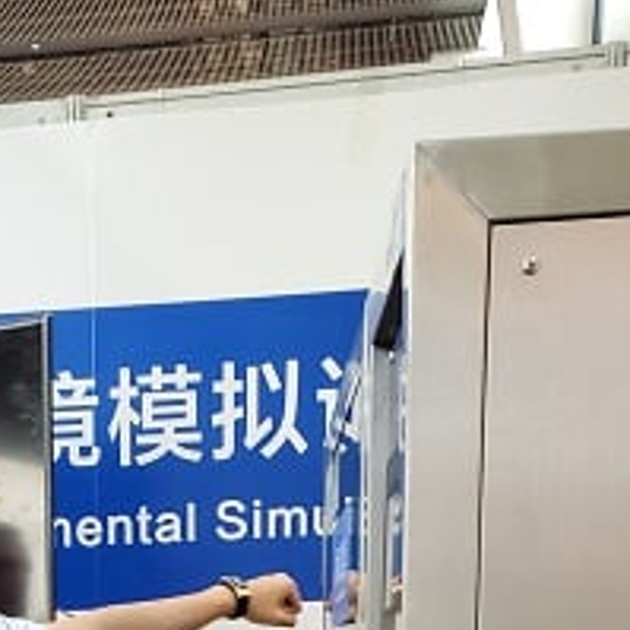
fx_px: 1524
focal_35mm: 74
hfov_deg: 22.8
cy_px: 1004
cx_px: 57
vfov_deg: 19.6
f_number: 2.4
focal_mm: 4.3
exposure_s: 1/50
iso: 320
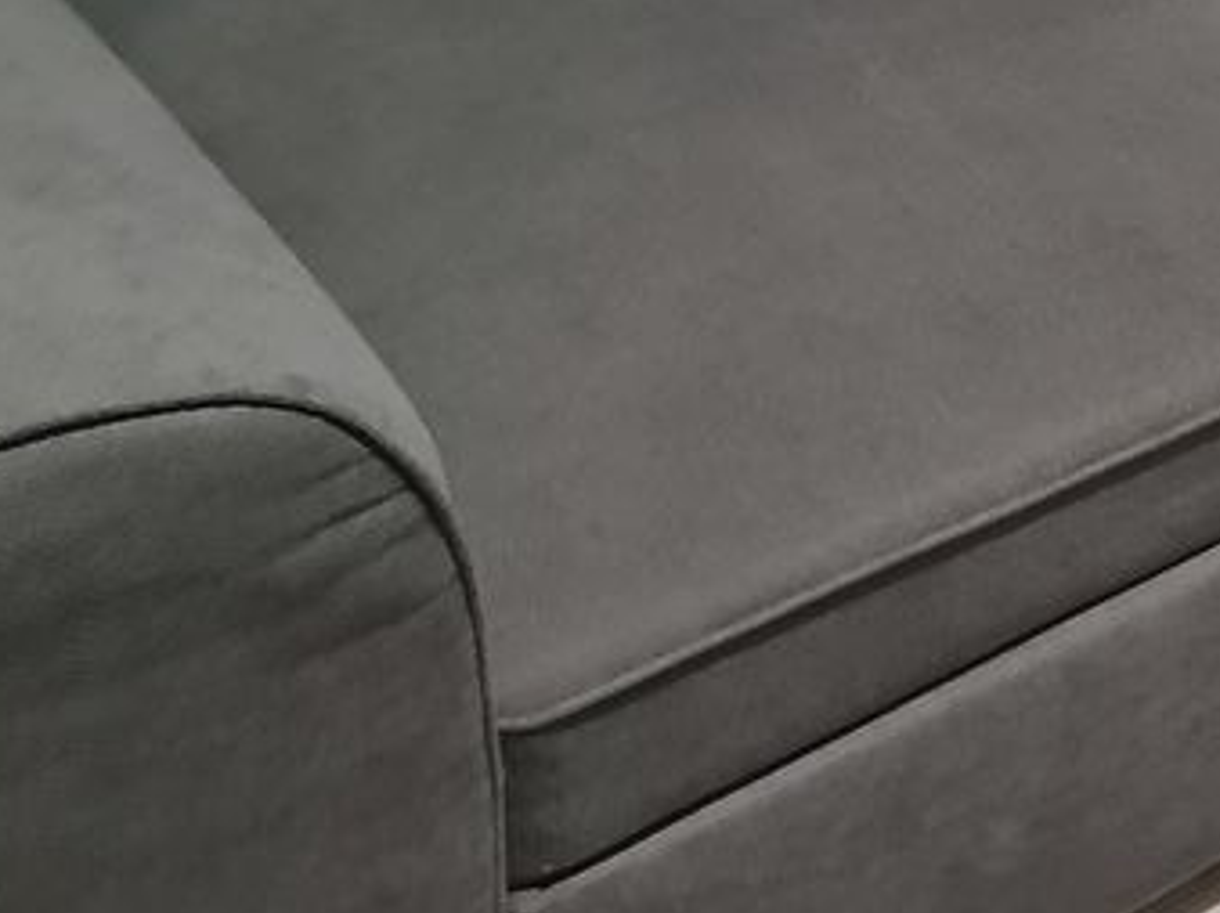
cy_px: 303
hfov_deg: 24.3
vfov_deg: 19.8
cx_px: 1408
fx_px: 2606
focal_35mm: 74
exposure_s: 1/25
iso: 640
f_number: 1.8
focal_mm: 7
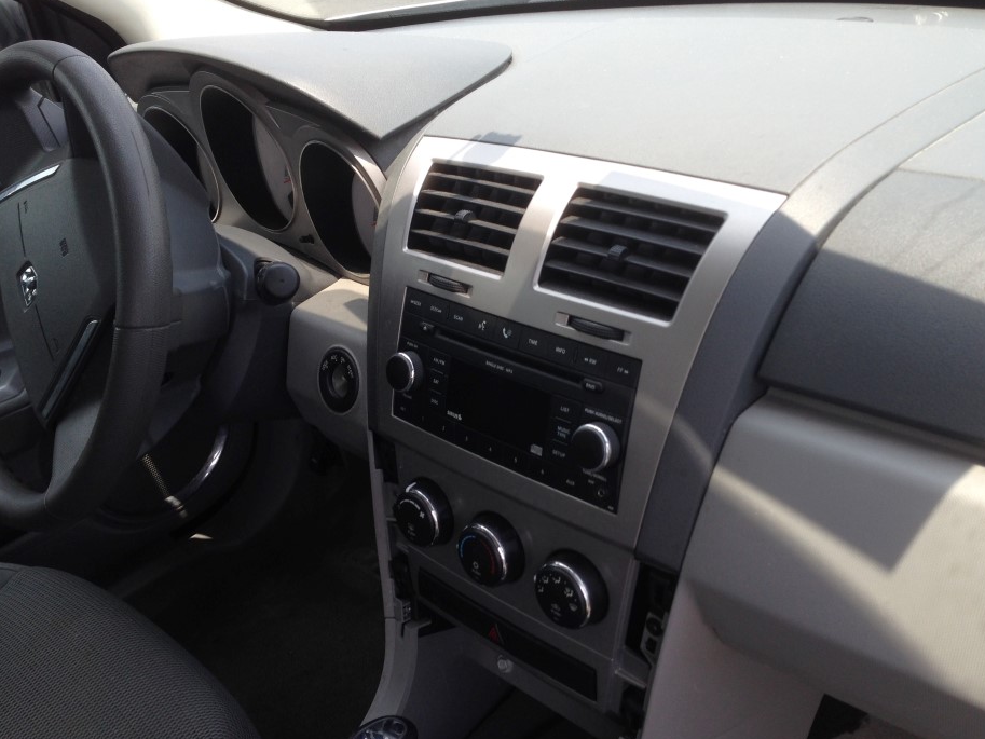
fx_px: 1053
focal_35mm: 37
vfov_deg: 38.6
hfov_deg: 50.1
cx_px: 481
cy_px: 339
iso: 50
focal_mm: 4.12
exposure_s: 1/393
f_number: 2.4
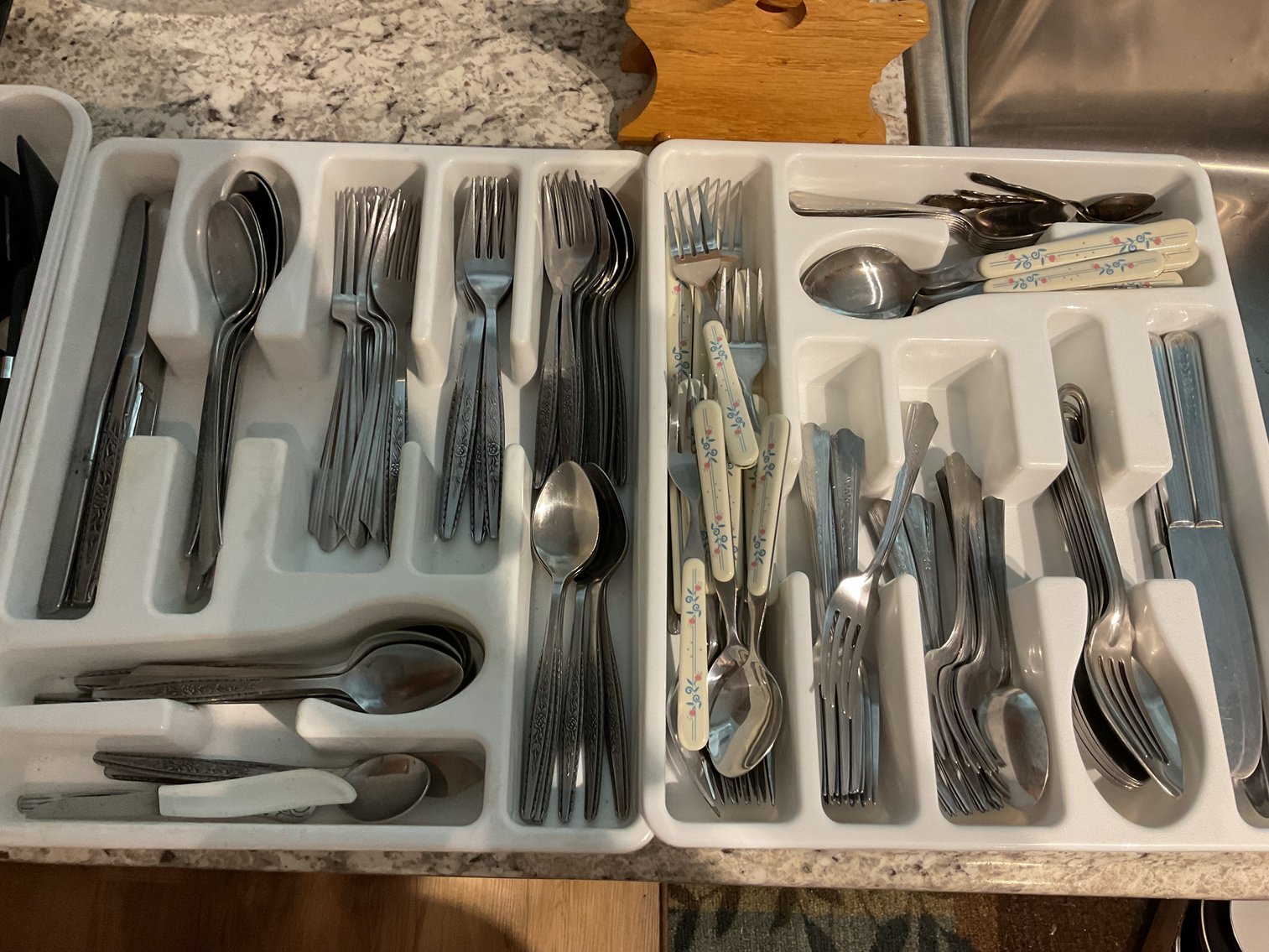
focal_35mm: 29
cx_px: 634
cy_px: 476
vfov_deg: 48.2
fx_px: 1063
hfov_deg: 61.7
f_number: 1.8
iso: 125
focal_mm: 3
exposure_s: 1/60
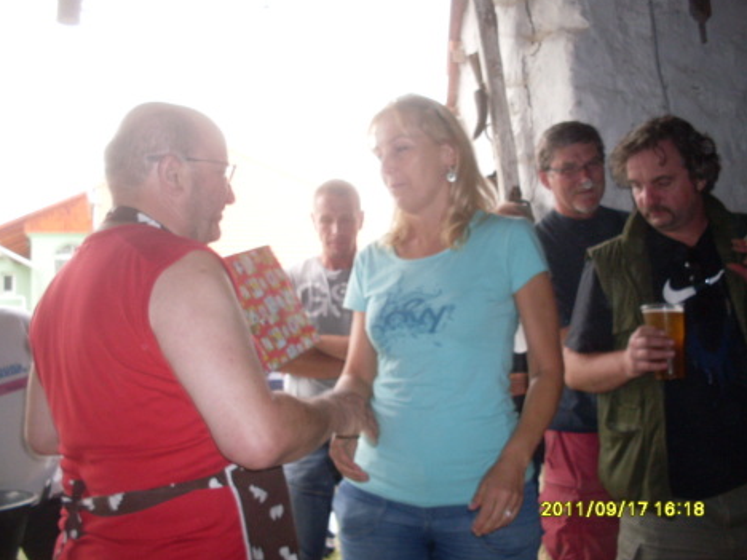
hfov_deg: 47.9
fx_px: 842
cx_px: 374
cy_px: 278
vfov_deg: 36.8
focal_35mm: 39
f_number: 2.8
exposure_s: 1/45
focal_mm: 6.3
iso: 100
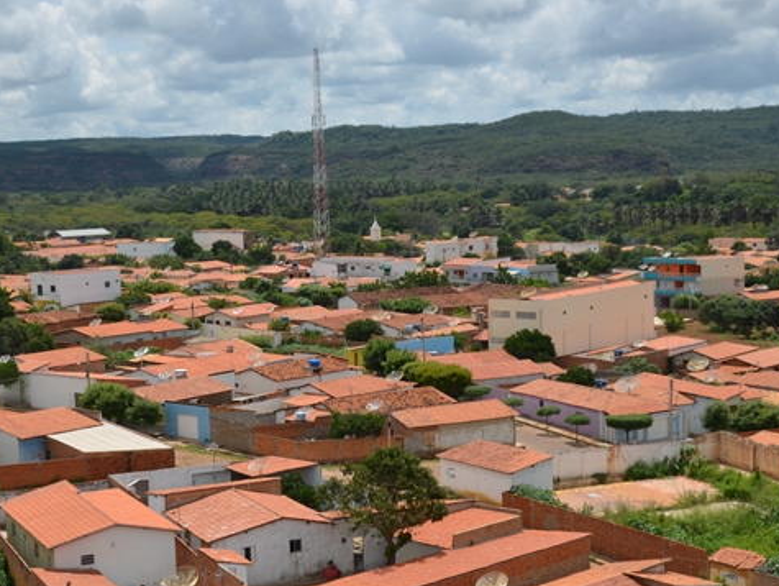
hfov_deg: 31.1
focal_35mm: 62
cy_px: 320
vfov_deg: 23.7
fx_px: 1396
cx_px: 300
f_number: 9
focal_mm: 32
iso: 100
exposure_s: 1/320
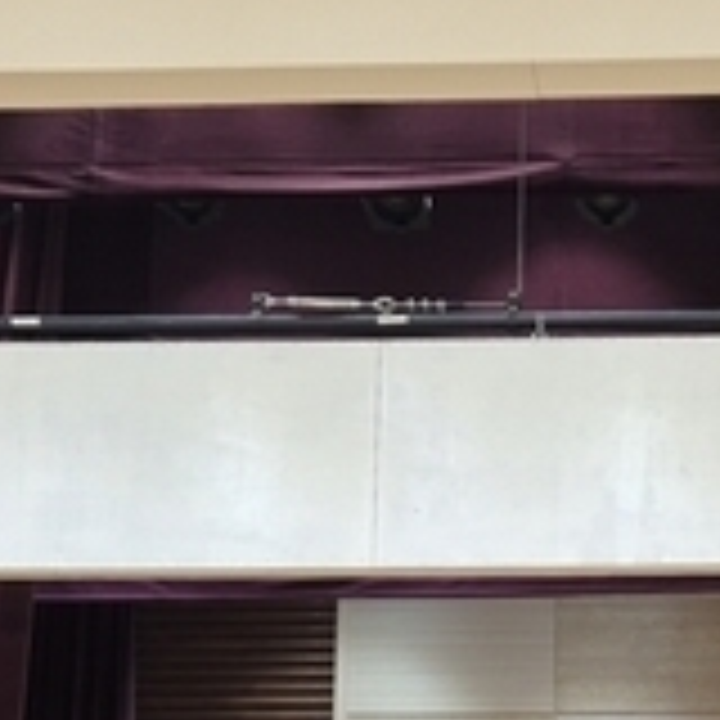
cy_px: 1042
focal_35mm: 89
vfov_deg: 17.7
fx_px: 2094
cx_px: 720
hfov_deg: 19.0
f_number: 1.8
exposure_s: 1/120
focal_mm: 5.4
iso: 160
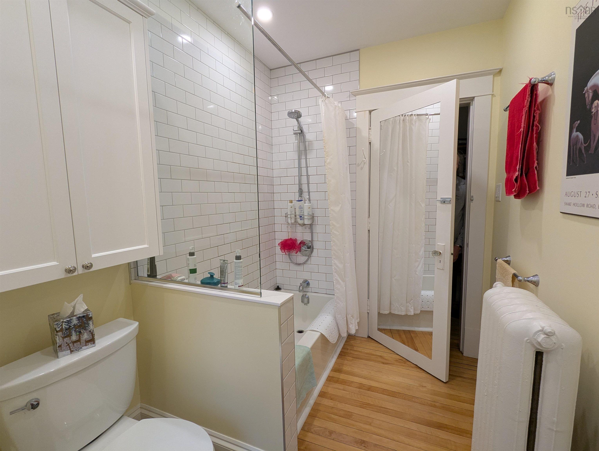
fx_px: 277
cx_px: 300
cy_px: 226
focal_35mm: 16
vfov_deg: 78.2
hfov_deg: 94.4
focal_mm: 2.35
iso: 63
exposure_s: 1/24
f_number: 2.2
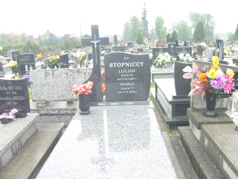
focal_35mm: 34
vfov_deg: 41.8
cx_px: 119
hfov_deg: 54.0
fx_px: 234
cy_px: 90
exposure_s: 1/40
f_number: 2.8
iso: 100
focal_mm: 7.3
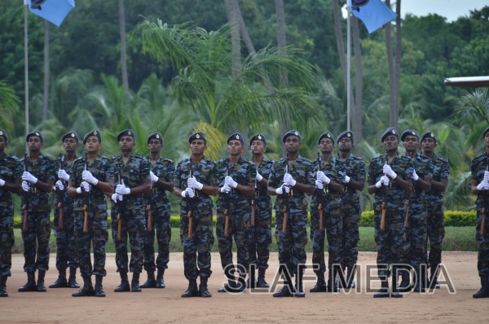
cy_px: 162
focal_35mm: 300
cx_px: 244
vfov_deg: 4.6
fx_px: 4065
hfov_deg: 6.9
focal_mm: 200
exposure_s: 1/125
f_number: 5.6
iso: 250
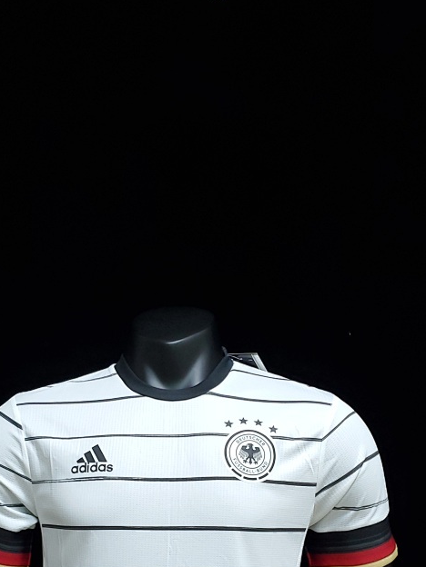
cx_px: 160
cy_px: 486
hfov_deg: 32.0
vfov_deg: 39.7
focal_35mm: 45
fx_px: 738
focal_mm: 4.3
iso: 200
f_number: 1.5
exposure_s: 1/15
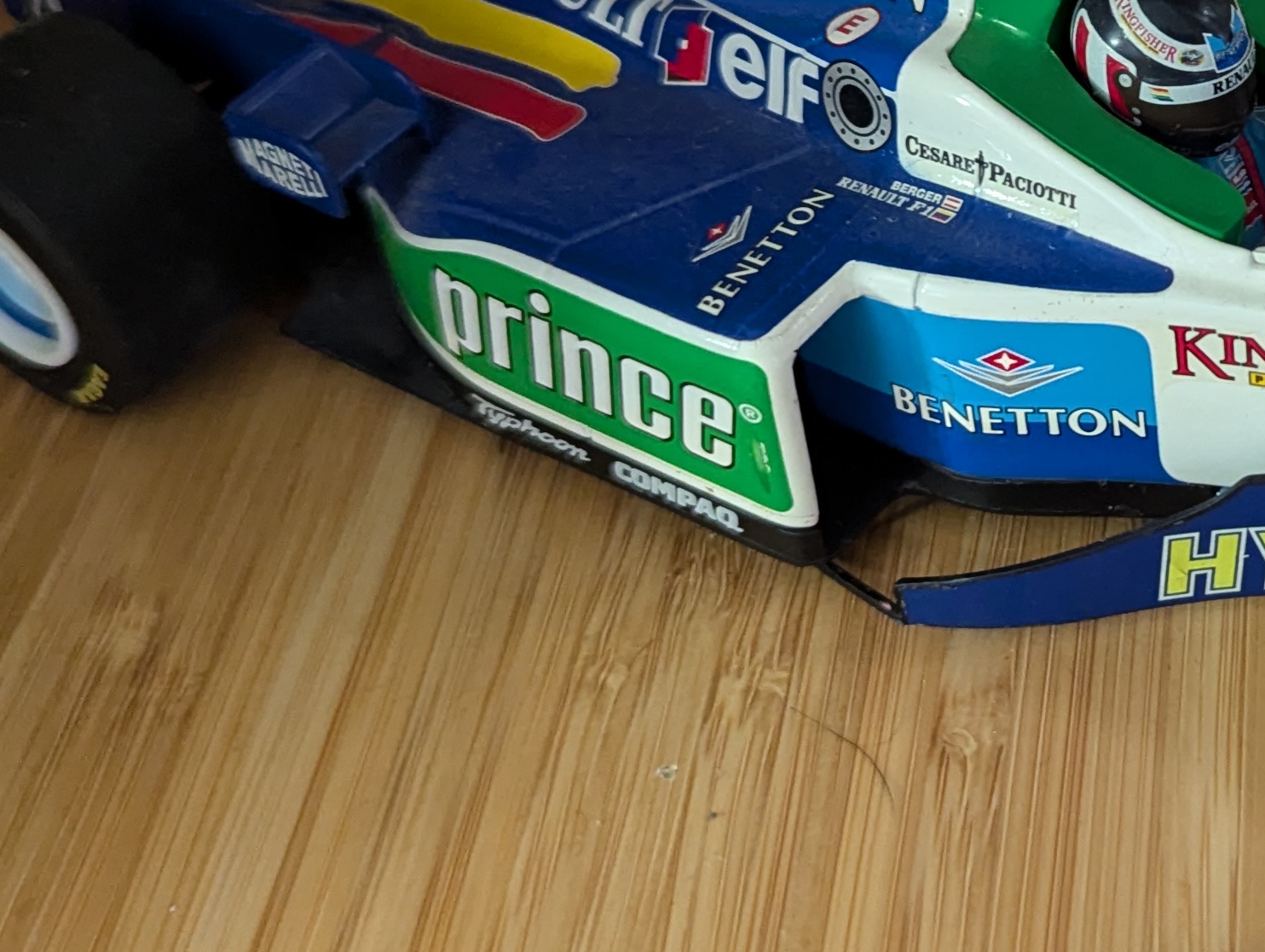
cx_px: 1214
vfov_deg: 22.1
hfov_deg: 27.9
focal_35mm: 66
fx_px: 2415
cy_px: 259
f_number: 1.85
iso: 1181
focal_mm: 6.81
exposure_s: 1/43.6
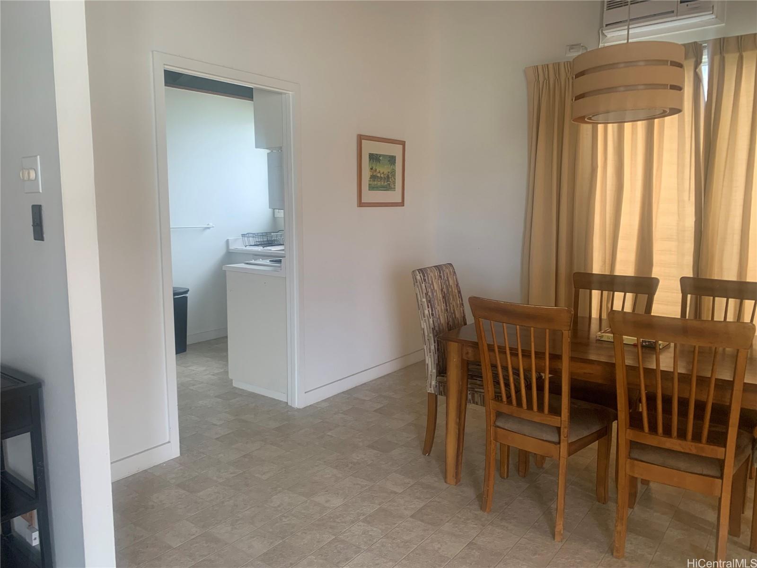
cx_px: 378
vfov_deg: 53.1
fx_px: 569
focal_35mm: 26
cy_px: 284
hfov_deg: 67.3
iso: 100
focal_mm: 4.25
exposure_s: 1/68
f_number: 1.8
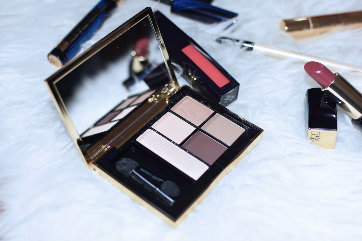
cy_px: 120
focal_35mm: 52
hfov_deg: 37.9
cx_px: 181
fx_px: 528
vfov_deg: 25.8
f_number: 2.8
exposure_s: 1/60
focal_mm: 35
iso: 560
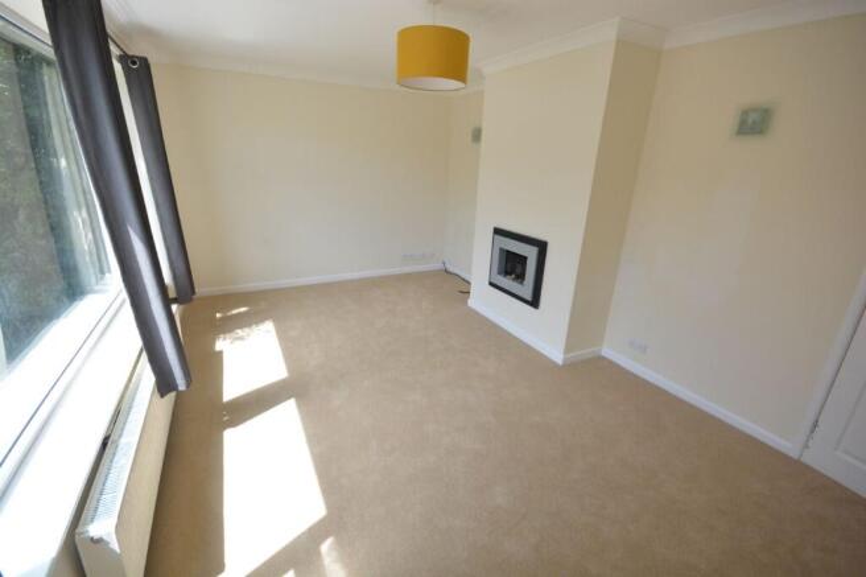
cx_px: 433
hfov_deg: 100.4
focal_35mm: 15
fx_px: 361
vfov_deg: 77.3
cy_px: 288
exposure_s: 1/200
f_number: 8
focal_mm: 10
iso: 400
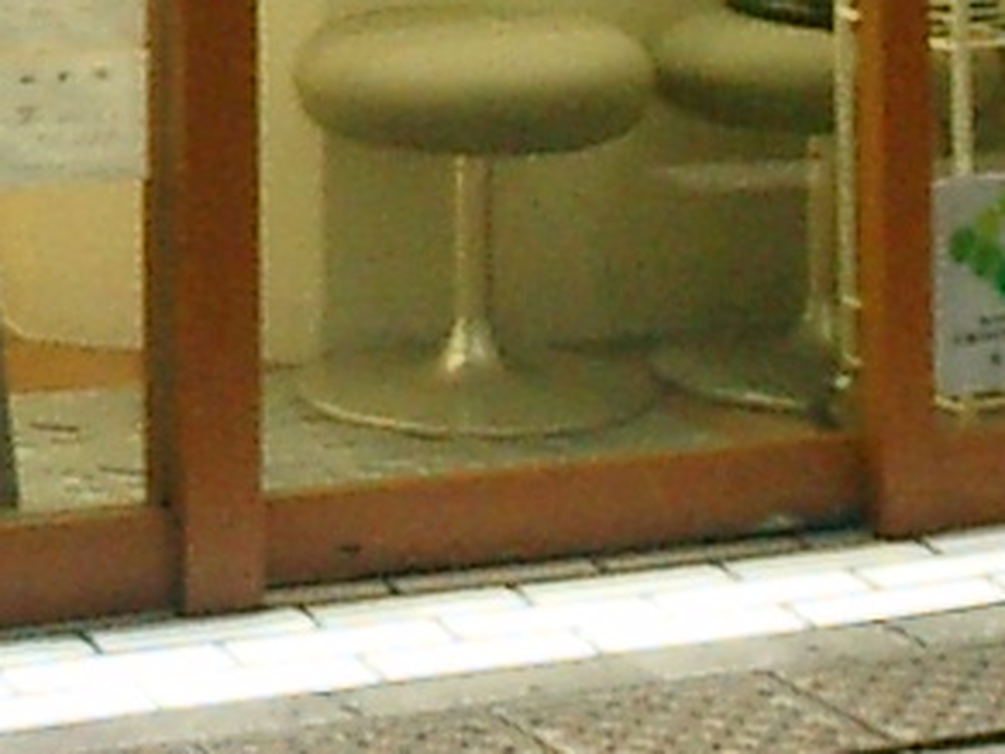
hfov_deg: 9.8
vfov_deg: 7.0
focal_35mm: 197
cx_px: -389
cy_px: -1208
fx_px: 5719
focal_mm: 7.5
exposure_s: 1/15
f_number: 3.2
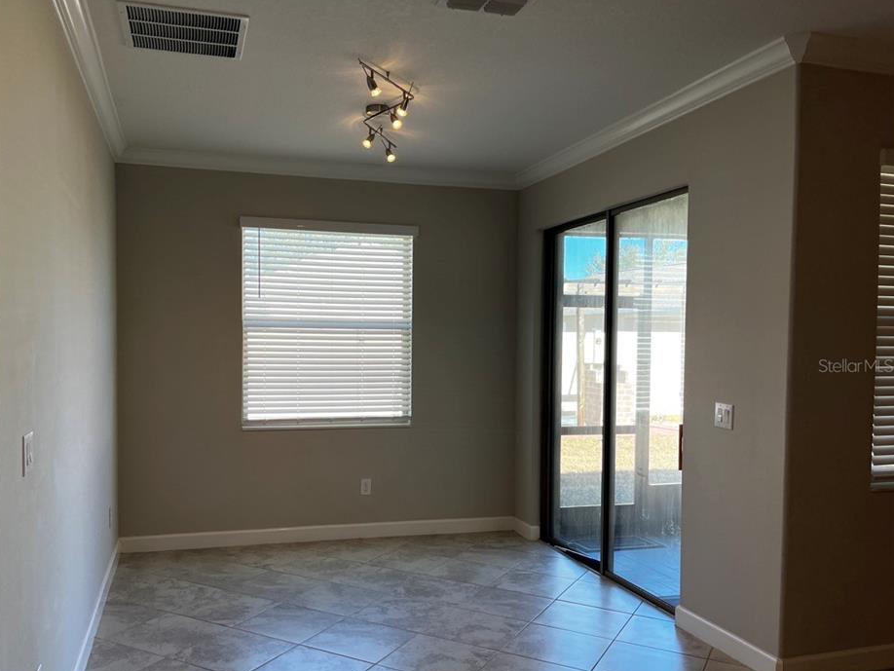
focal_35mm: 29
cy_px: 365
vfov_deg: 48.2
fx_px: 749
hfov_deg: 61.5
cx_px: 398
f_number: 1.6
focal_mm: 5.1
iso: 64
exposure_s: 1/162
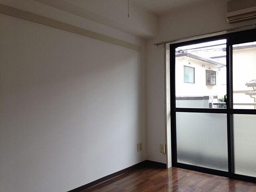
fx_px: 244
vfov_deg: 42.9
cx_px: 128
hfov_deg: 55.4
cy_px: 96
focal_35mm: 33
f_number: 2.4
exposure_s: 1/120
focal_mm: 4.12
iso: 64
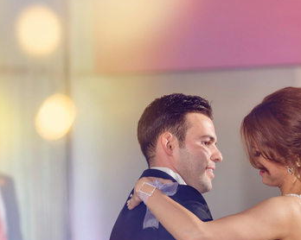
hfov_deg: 8.8
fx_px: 1950
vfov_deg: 7.1
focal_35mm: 219
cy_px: 171
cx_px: 244
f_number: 3.5
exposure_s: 1/160
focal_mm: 112
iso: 200
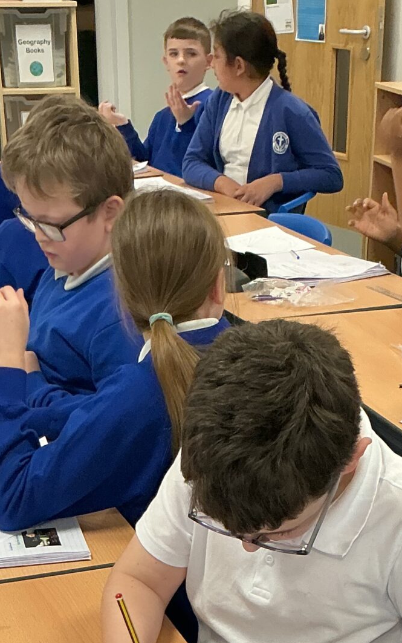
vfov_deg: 25.3
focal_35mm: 74
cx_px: 290
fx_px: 1296
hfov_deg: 17.5
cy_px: 748
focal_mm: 3
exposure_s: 1/60
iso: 80
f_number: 1.8
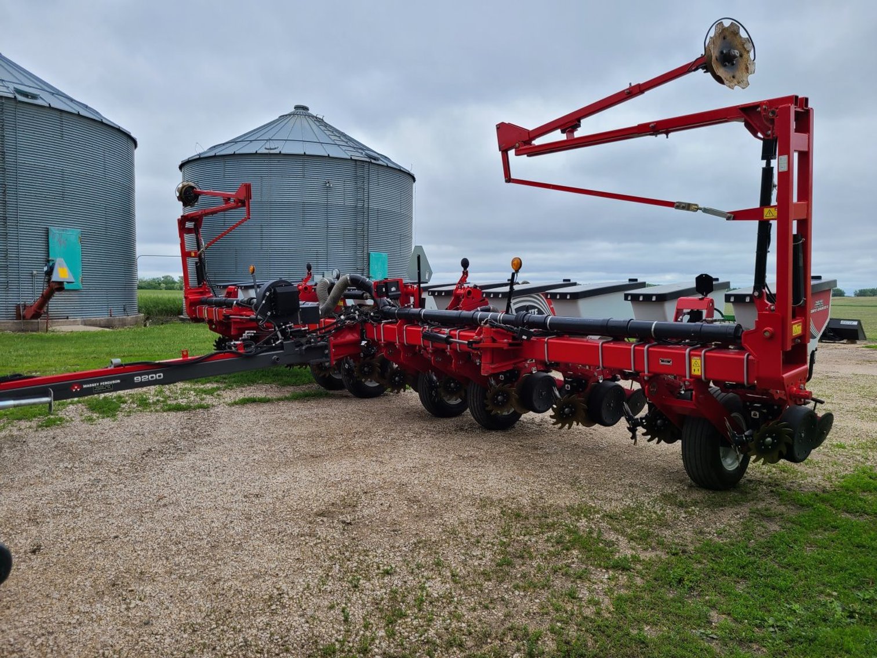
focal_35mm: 26
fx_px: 659
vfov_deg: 53.1
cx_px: 438
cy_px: 329
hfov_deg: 67.3
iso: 40
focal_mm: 5.4
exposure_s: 1/1353
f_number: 1.8
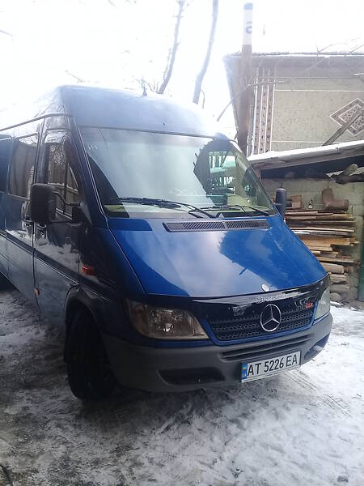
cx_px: 182
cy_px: 243
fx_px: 435
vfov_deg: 58.4
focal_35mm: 31
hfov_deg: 45.4
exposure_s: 1/106
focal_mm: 3.3
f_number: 2.2
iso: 50
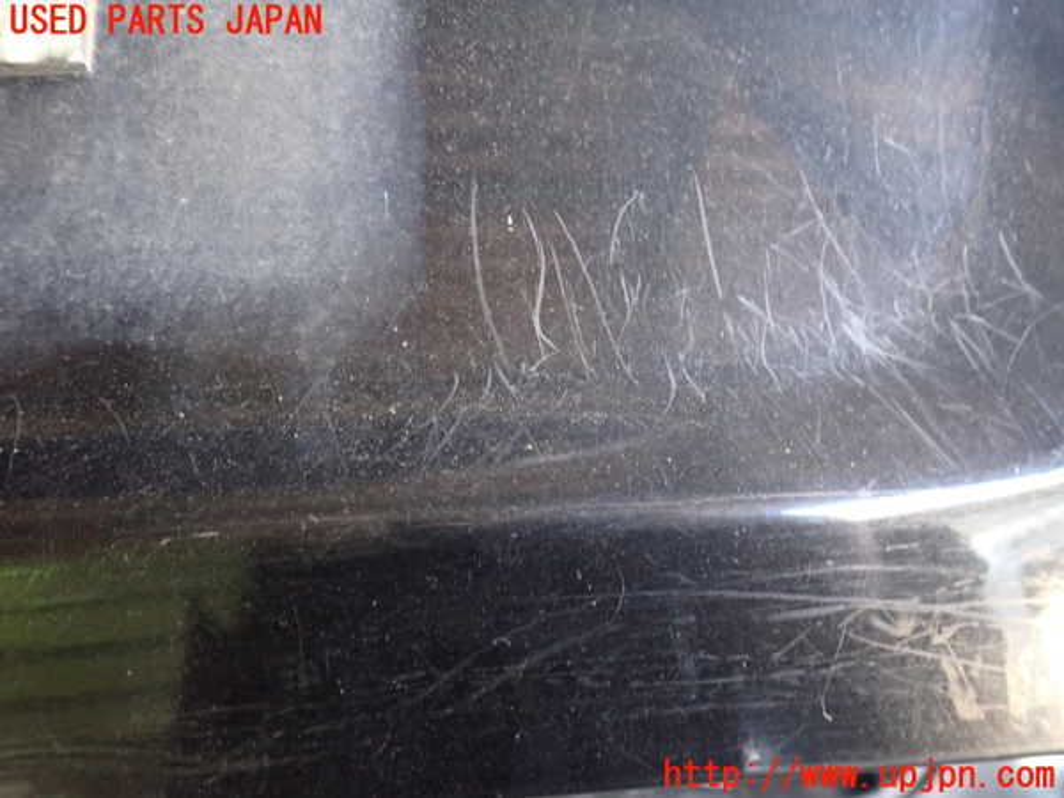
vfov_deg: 46.8
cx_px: 532
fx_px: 922
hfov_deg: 60.0
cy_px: 399
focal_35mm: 30
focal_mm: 5.4
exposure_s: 1/25
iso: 800
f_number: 2.3
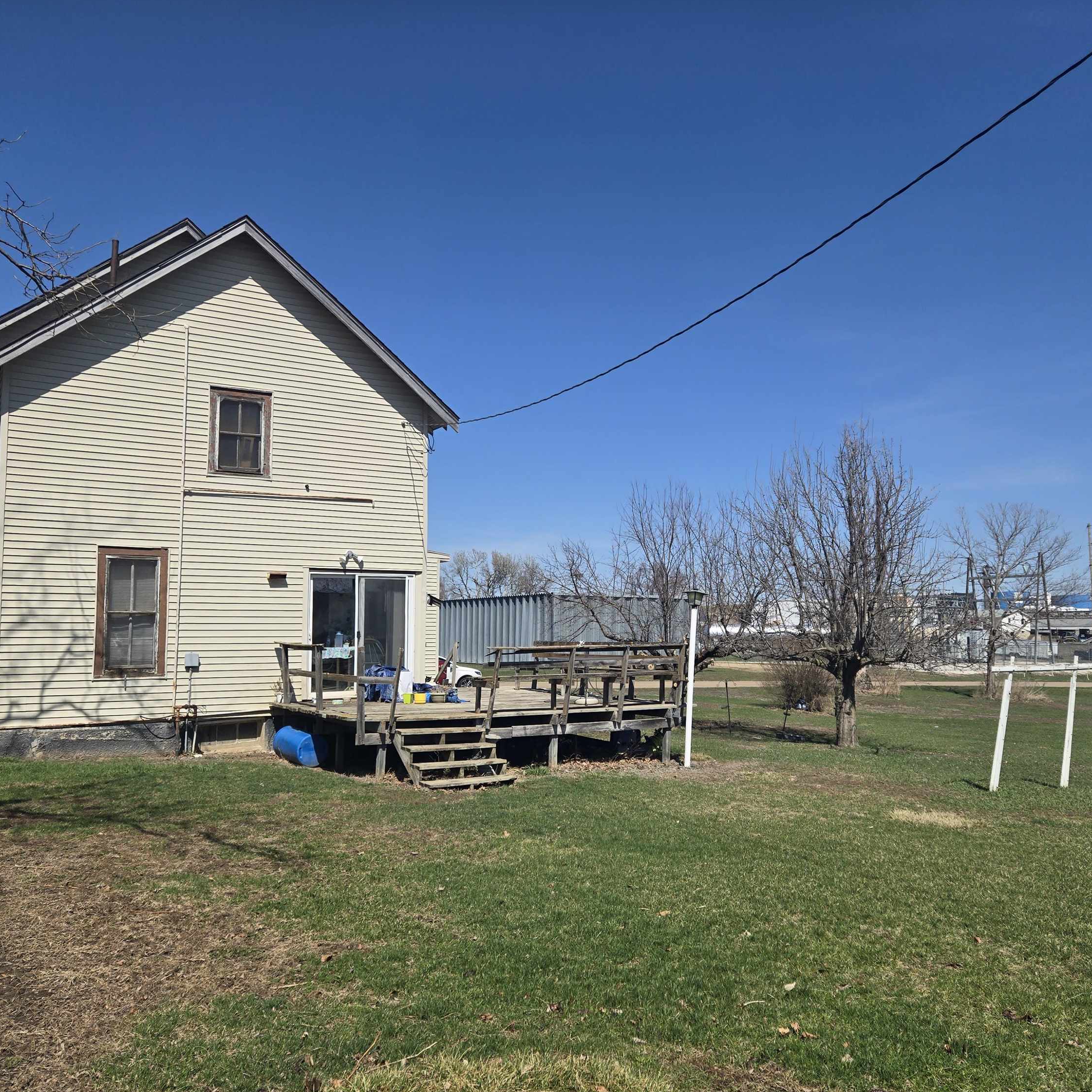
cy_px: 546
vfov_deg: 57.3
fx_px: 999
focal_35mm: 28
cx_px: 554
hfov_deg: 57.3
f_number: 1.8
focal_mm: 5.4
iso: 25
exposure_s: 1/2866
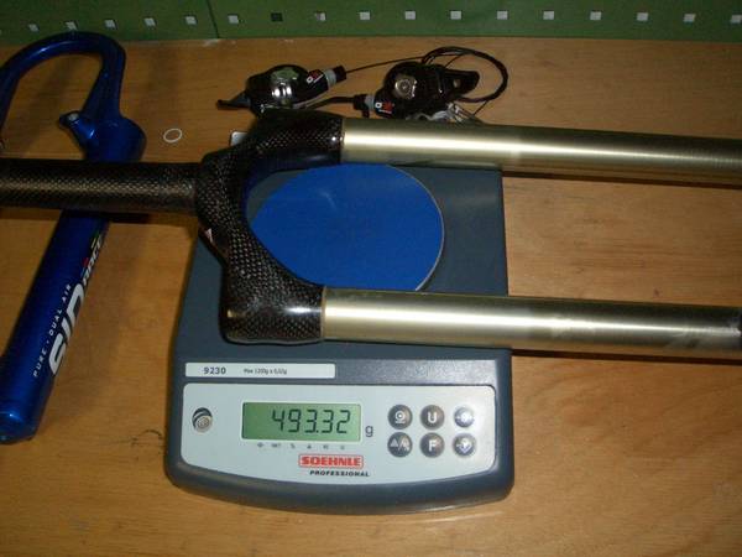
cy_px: 278
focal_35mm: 36
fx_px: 772
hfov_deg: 51.4
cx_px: 371
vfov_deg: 39.7
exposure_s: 1/40
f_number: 4
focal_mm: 4.8
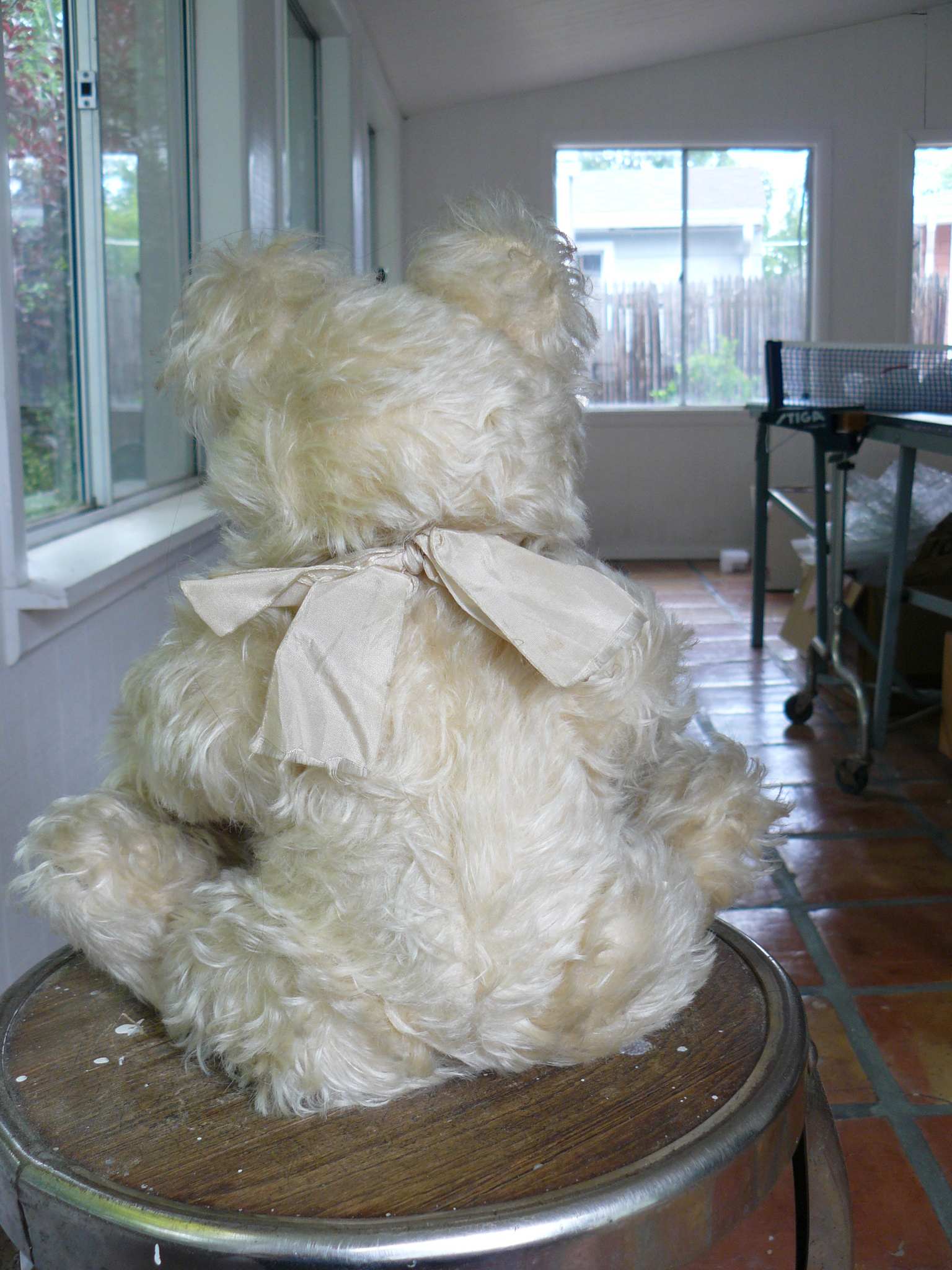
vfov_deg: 51.4
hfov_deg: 39.7
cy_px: 635
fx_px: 1320
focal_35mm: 36
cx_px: 476
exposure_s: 1/30
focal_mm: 6
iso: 100
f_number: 2.8
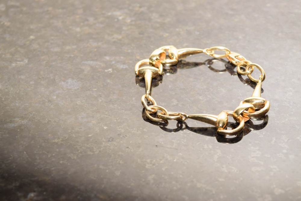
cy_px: 100
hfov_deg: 26.0
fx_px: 652
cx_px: 150
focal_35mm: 78
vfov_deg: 17.5
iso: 100
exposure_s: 1/60
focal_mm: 52
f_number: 8
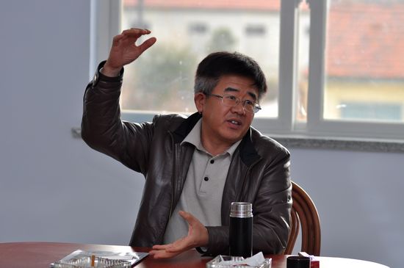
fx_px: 1681
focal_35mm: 150
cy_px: 134
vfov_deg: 9.1
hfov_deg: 13.7
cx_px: 202
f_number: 4
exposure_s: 1/125
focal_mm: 100
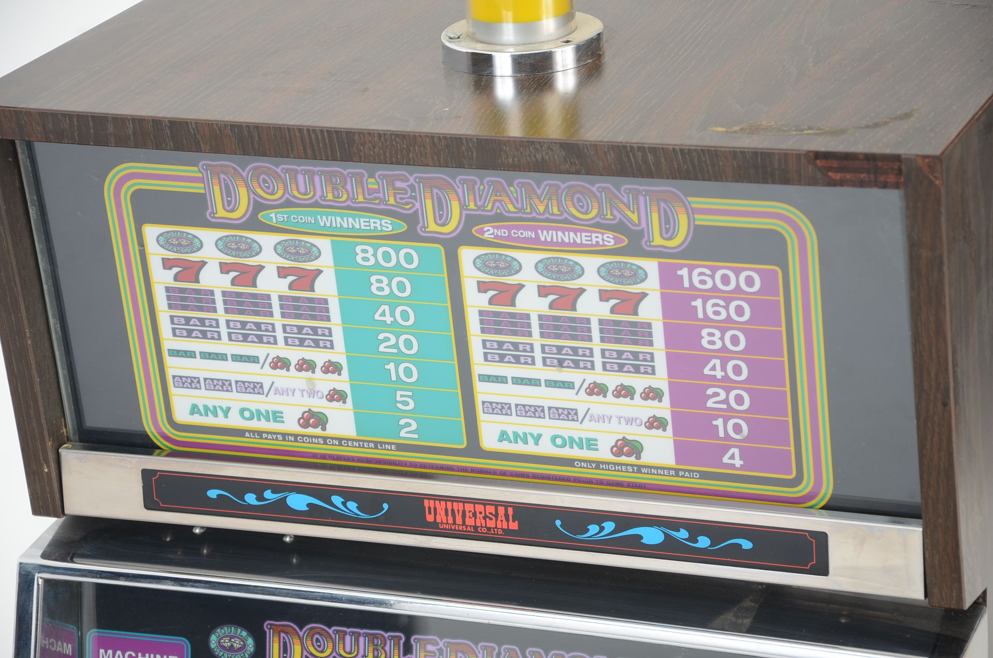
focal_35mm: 128
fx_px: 3510
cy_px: 329
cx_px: 496
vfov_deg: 10.7
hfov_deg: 16.1
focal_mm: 85
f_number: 5.6
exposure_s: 1/100
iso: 200
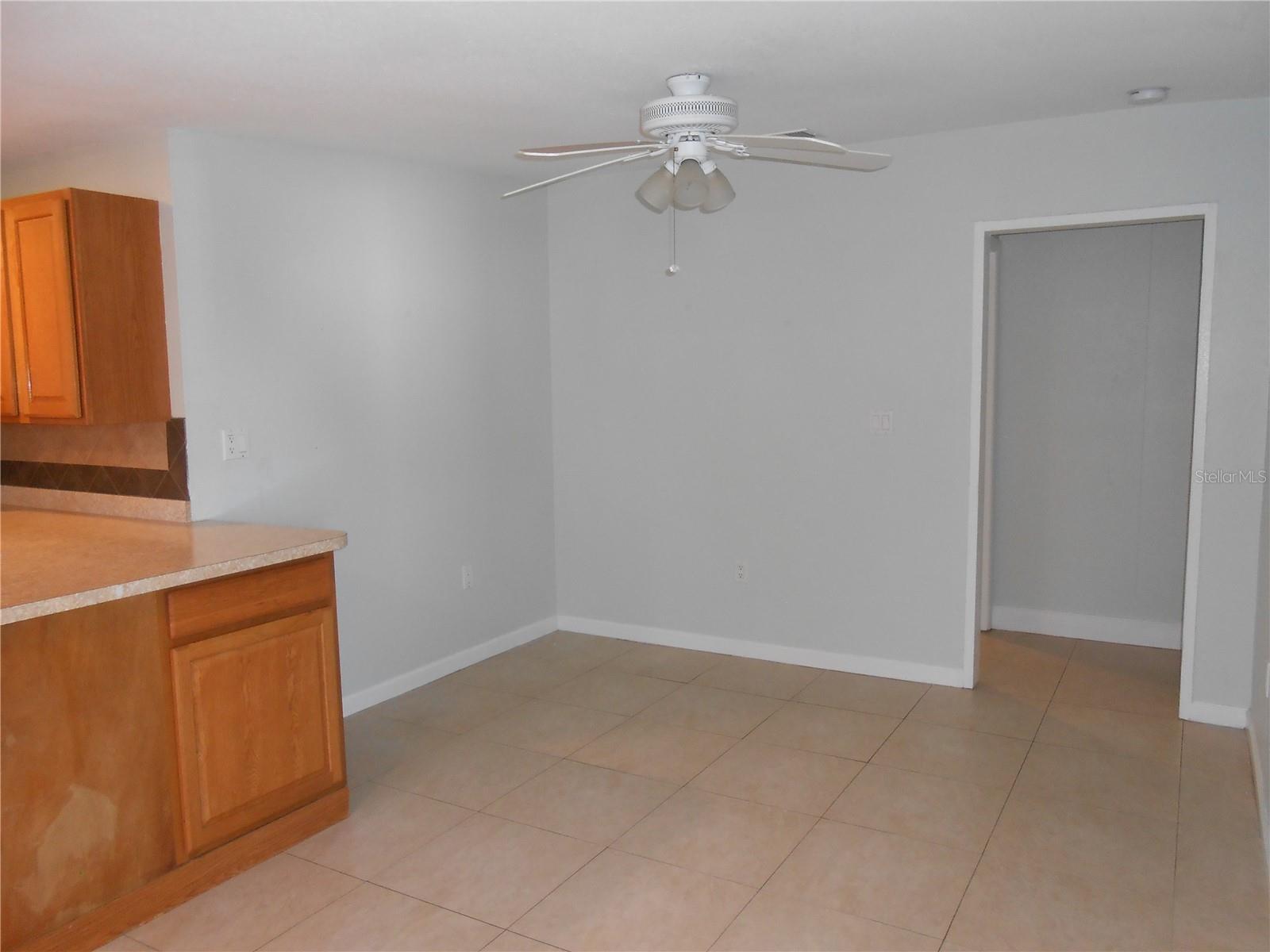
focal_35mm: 26
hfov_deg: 67.3
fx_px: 954
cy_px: 476
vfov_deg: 53.1
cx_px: 635
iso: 250
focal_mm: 4.6
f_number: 3.5
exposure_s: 1/25
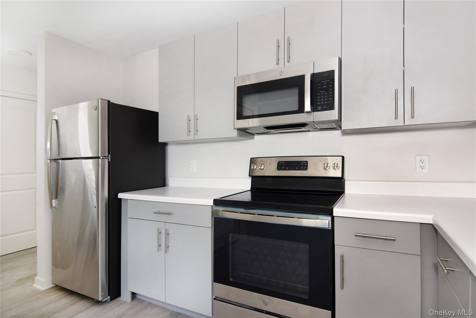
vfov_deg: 67.4
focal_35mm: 18
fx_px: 238
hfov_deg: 90.0
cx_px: 238
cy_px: 159
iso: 640
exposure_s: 1/80
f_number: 11
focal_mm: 12
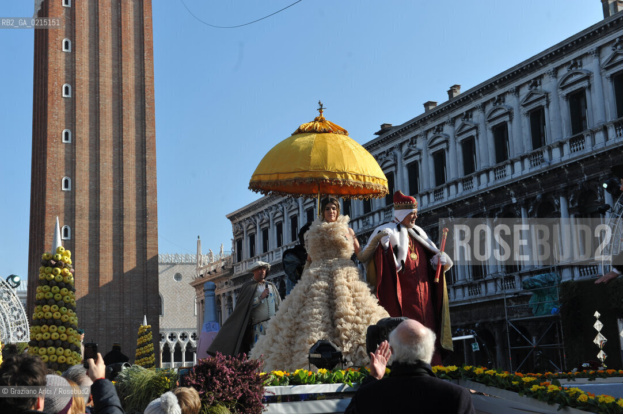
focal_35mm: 52
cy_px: 207
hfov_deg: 38.2
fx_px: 899
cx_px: 312
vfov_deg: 26.0
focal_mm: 52
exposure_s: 1/400
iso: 200
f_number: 8
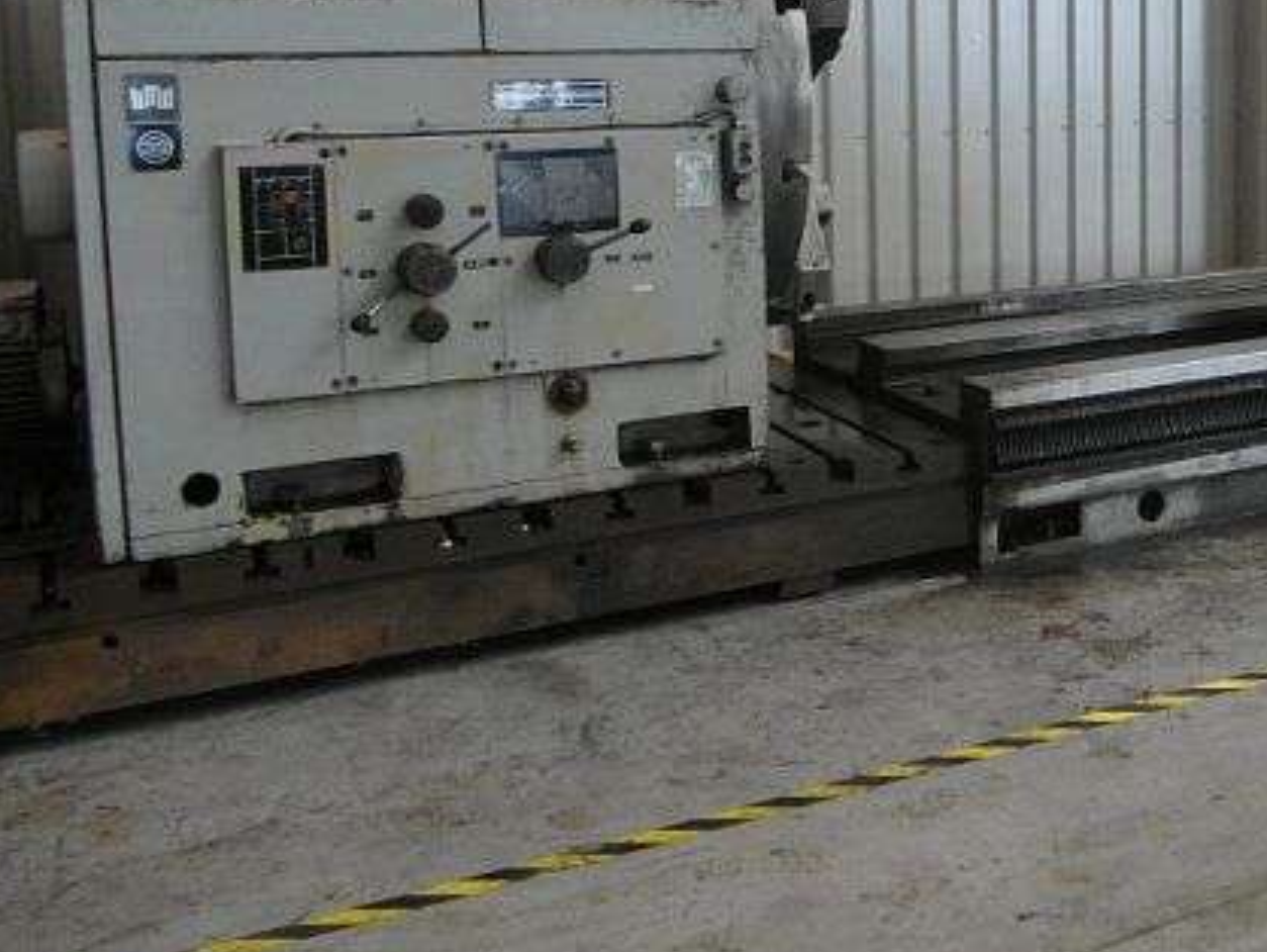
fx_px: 1611
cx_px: 1182
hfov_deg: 39.3
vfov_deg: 32.2
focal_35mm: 44
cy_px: 212
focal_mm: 4.1
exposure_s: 1/45
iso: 240
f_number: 2.8
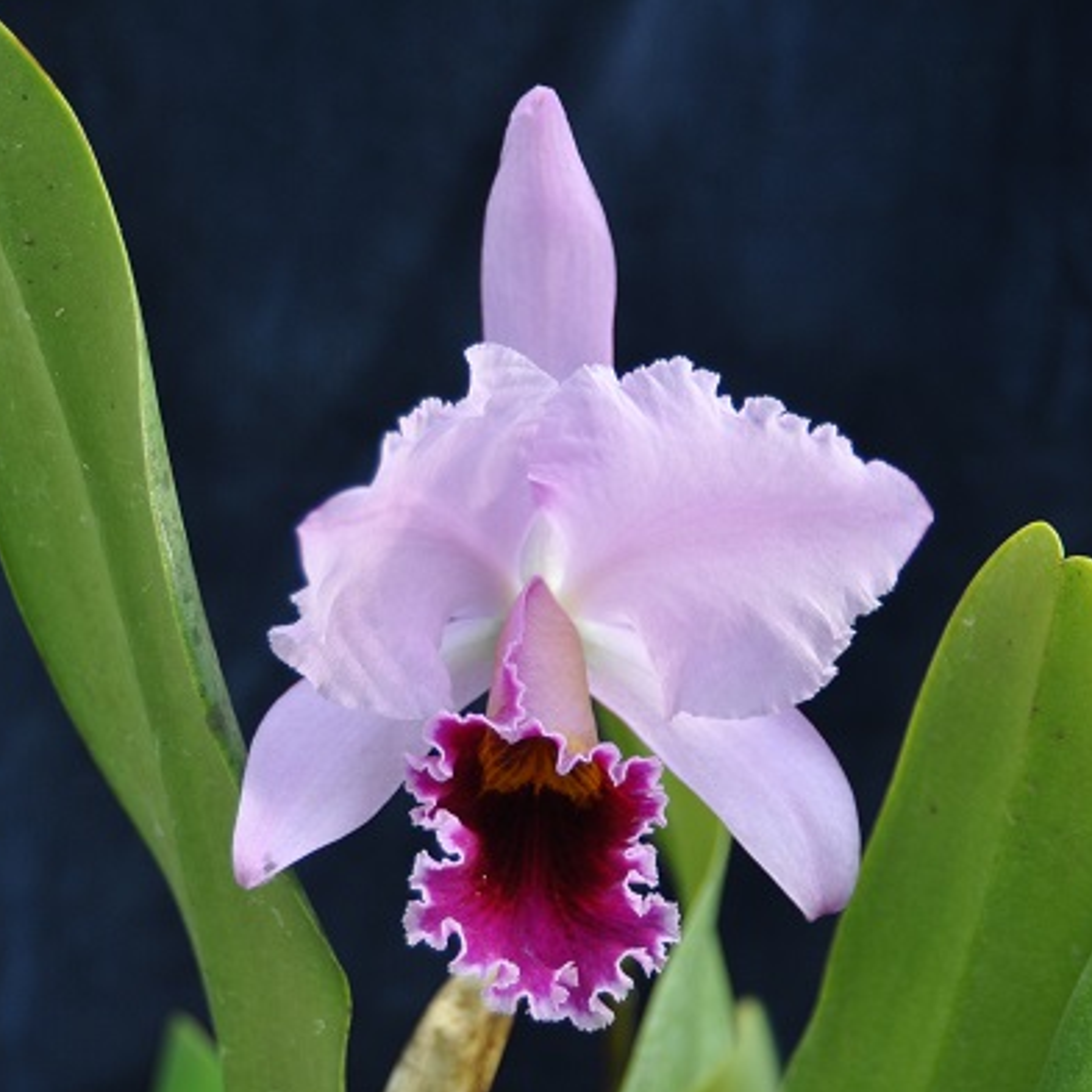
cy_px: 547
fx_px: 3605
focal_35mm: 101
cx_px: 483
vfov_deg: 17.2
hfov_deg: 17.2
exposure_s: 1/100
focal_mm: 52
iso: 400
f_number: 4.8
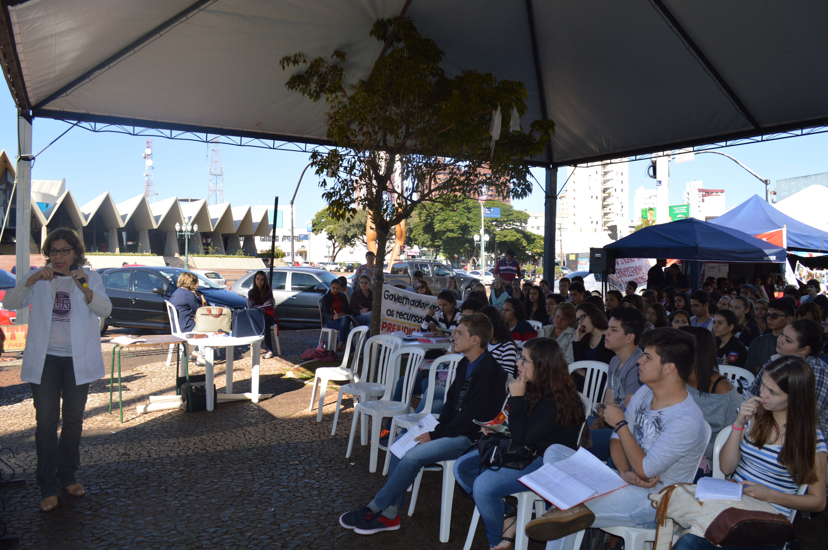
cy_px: 275
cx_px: 414
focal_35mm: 27
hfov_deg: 67.4
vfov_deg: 47.8
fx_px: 620
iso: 100
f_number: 6.3
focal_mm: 18
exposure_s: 1/200
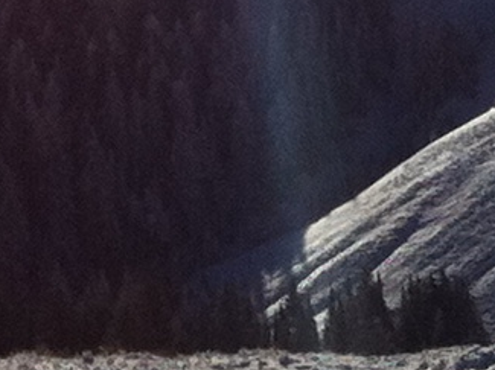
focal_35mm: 279
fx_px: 3985
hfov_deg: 6.9
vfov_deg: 5.3
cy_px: 222
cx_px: 882
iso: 80
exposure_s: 1/6033
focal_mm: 3.85
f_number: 2.8
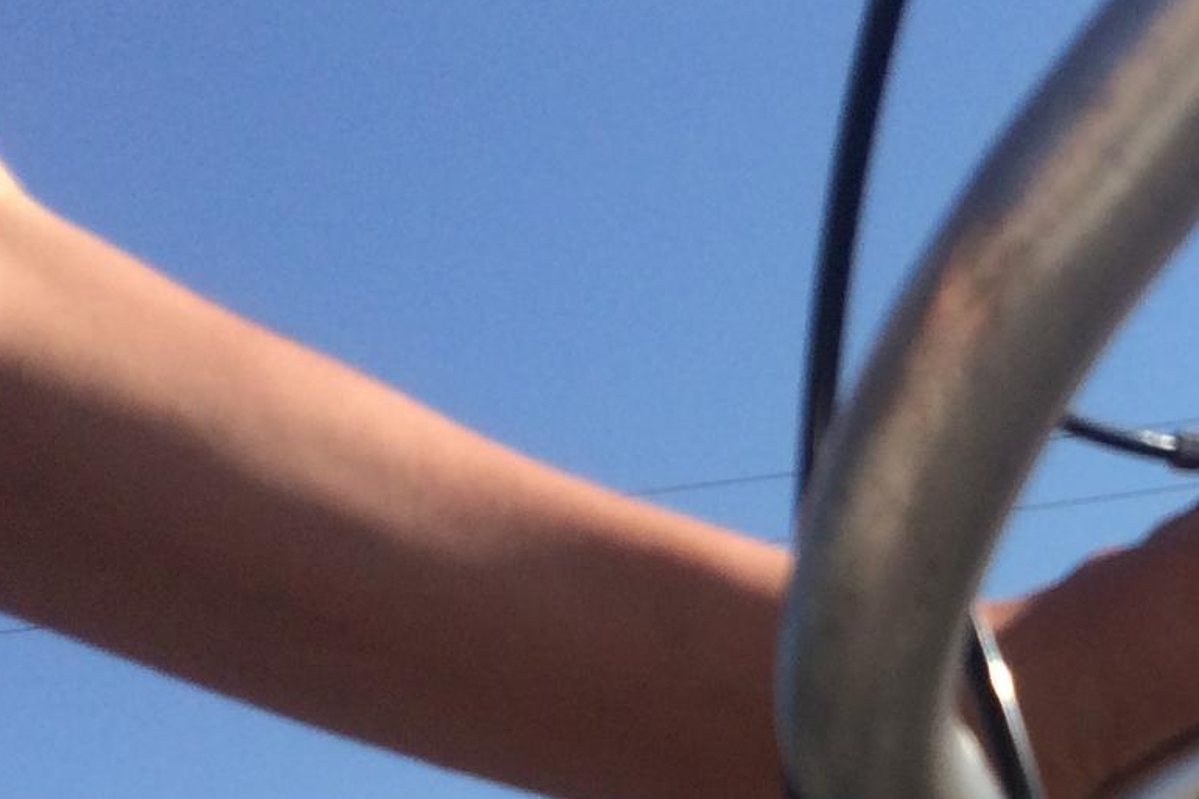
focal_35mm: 94
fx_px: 3130
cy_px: 1321
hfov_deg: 20.7
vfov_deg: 13.4
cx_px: 1300
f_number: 2.2
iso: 32
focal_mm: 4.15
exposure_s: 1/2740
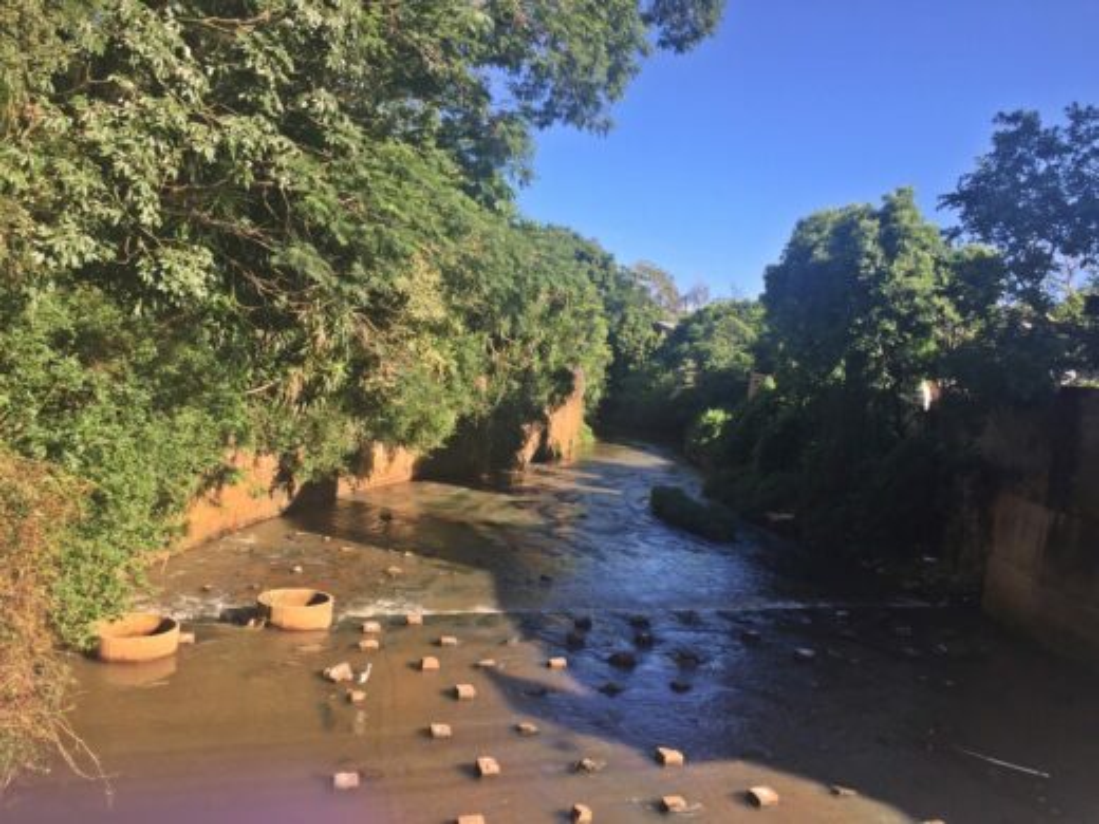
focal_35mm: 29
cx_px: 550
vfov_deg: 48.2
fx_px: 921
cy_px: 412
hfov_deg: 61.7
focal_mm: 4.15
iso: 32
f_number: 2.2
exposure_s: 1/732
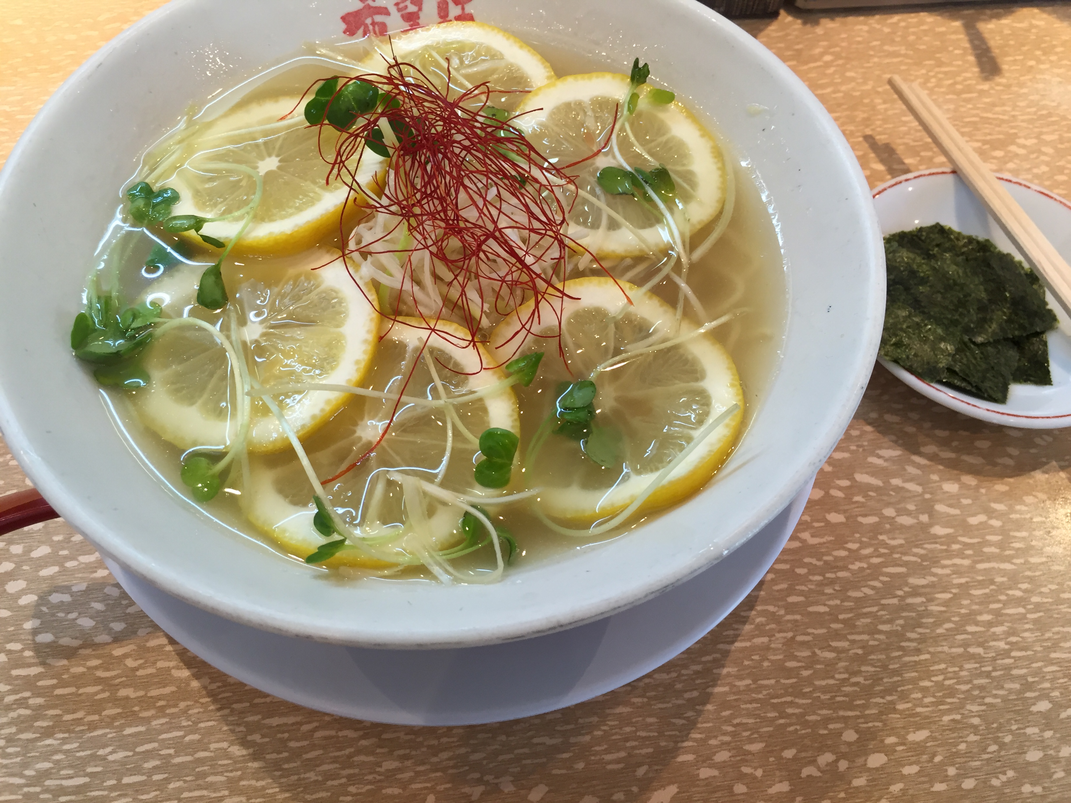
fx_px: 897
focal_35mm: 29
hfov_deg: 61.7
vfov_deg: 48.2
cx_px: 536
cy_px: 402
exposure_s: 1/30
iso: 64
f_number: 2.2
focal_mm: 4.15
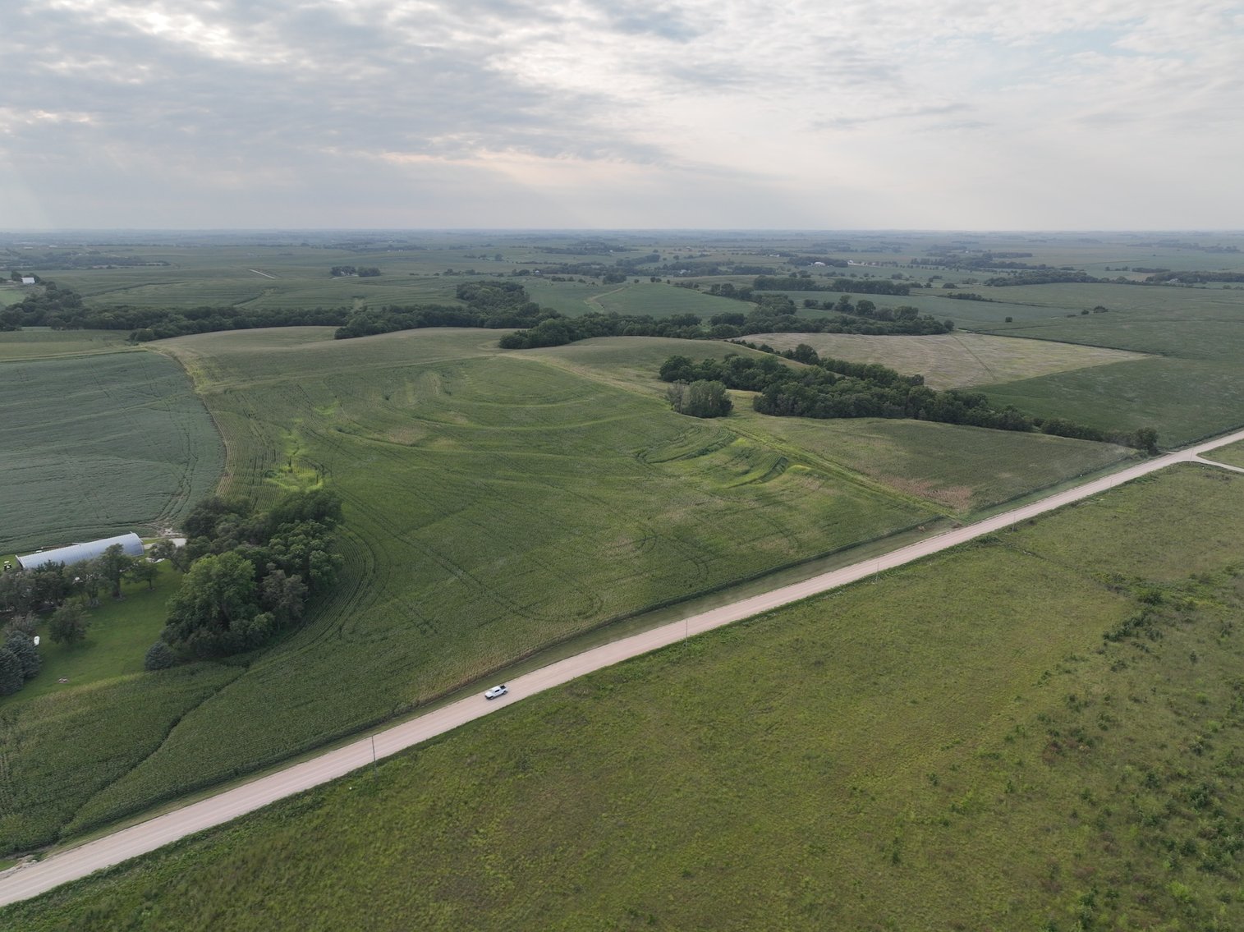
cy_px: 466
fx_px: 862
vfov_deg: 56.8
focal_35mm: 24
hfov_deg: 71.6
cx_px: 622
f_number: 2.8
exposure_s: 1/80
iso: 190
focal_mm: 12.29
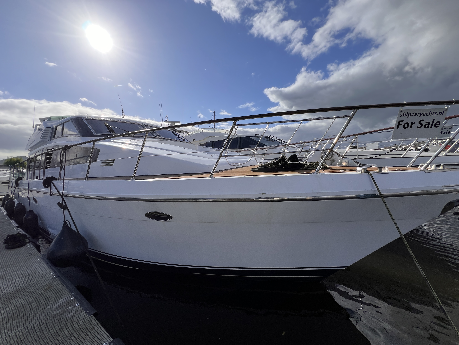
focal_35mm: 13
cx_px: 230
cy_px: 172
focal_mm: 1.57
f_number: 1.8
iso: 32
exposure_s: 1/2660
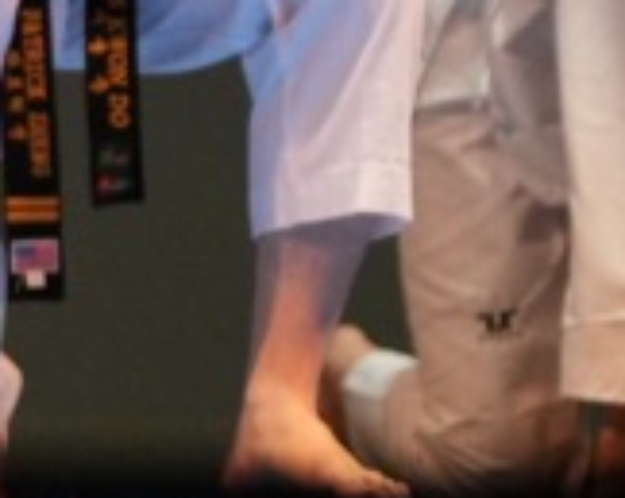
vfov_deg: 1.6
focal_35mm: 968
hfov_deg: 2.0
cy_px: -1102
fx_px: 17873
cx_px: -1535
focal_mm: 119
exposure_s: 1/500
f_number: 2.8
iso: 2500
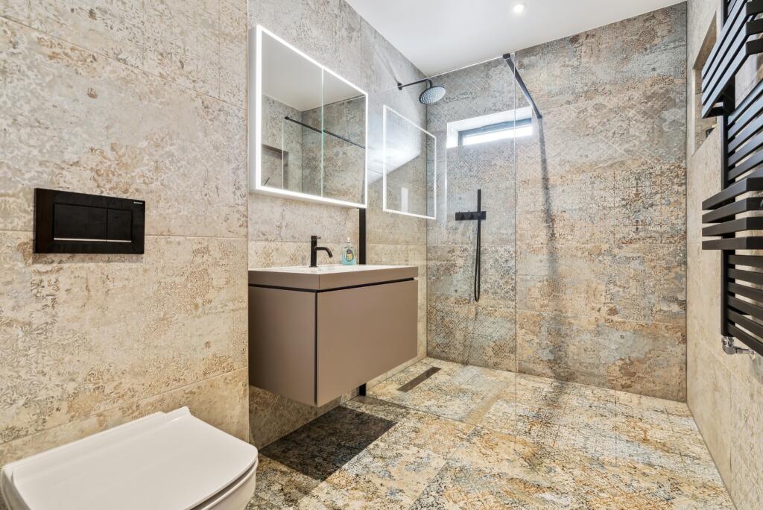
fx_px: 339
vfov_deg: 73.8
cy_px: 255
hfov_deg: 96.7
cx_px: 382
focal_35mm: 16
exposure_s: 1/10
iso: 640
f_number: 8
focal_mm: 16
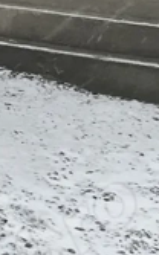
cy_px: -58
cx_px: -566
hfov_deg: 6.0
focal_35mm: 165
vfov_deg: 12.4
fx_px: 1147
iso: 40
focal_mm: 5.1
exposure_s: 1/122
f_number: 1.6
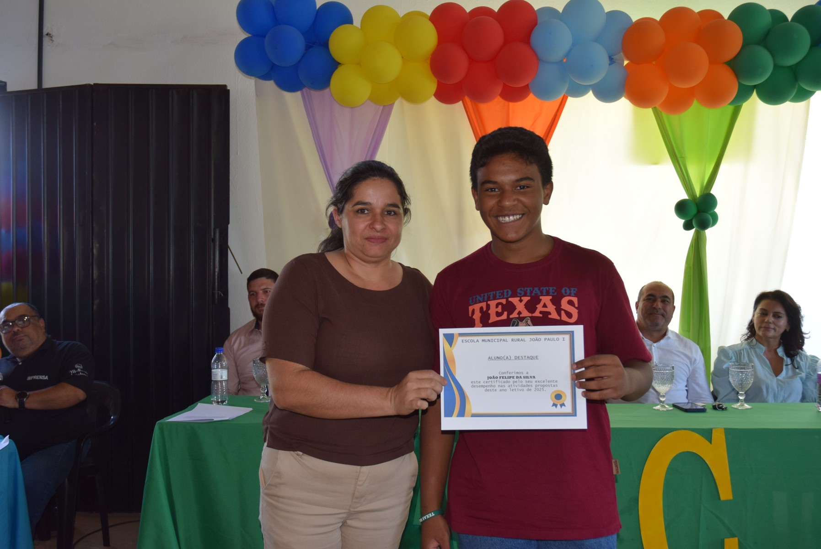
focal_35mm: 36
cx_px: 410
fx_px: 822
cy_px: 274
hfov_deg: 53.1
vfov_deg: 36.9
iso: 800
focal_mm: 24
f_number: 5.6
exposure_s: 1/125
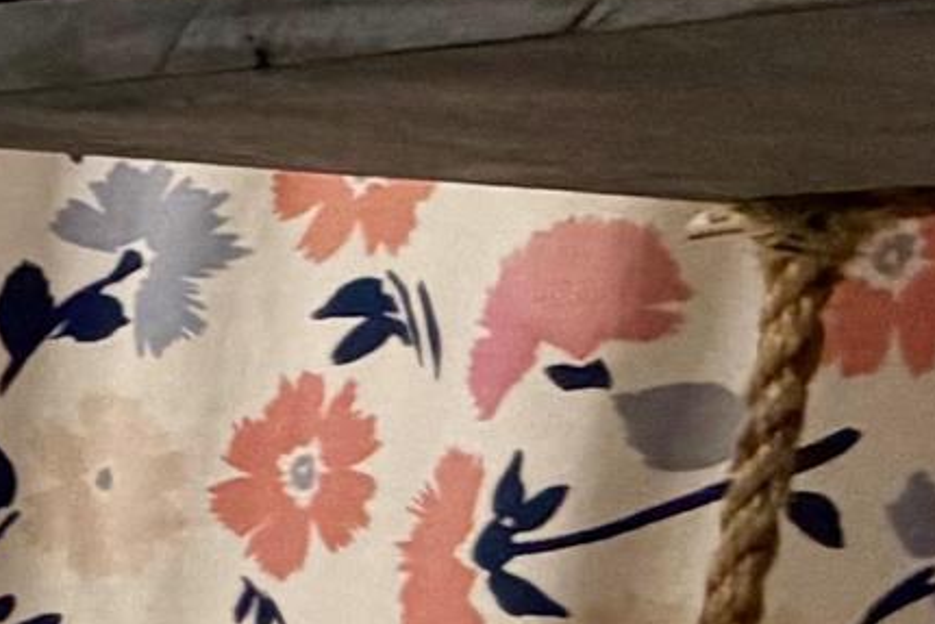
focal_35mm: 104
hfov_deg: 10.8
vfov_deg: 12.9
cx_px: -2009
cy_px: 698
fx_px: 2702
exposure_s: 1/120
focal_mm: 2.22
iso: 320
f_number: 2.2
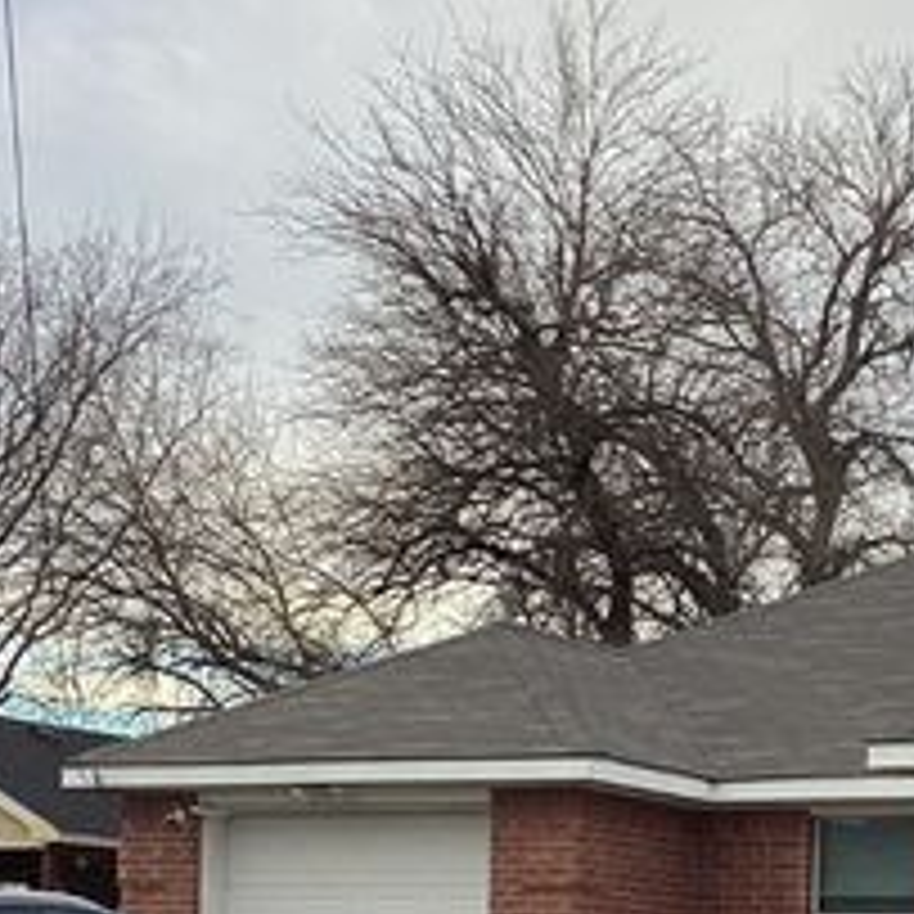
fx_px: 2689
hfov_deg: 18.9
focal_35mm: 90
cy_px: 988
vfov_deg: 18.6
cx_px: 855
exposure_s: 1/158
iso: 25
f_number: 2.4
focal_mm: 3.3
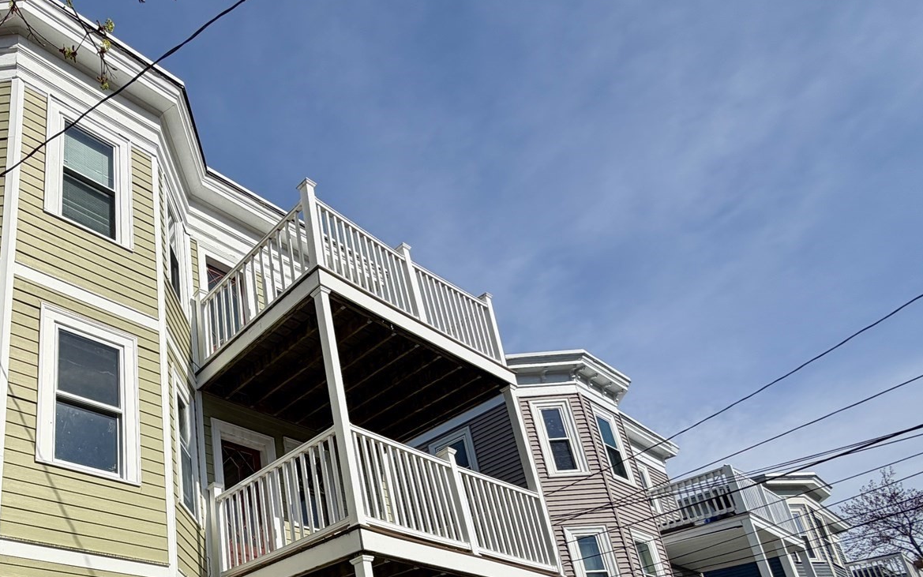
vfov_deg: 42.8
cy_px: 539
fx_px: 654
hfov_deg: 63.6
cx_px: 171
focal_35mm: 26
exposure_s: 1/1572
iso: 20
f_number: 2.2
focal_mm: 2.22
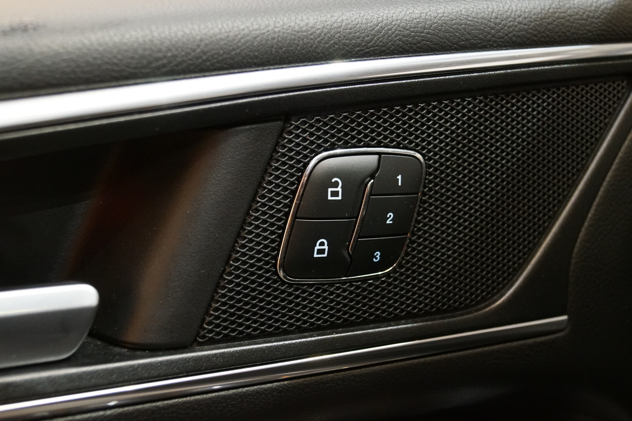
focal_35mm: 52
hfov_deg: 37.9
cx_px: 316
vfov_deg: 25.8
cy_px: 210
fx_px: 922
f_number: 5.6
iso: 3200
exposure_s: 1/60
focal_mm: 35
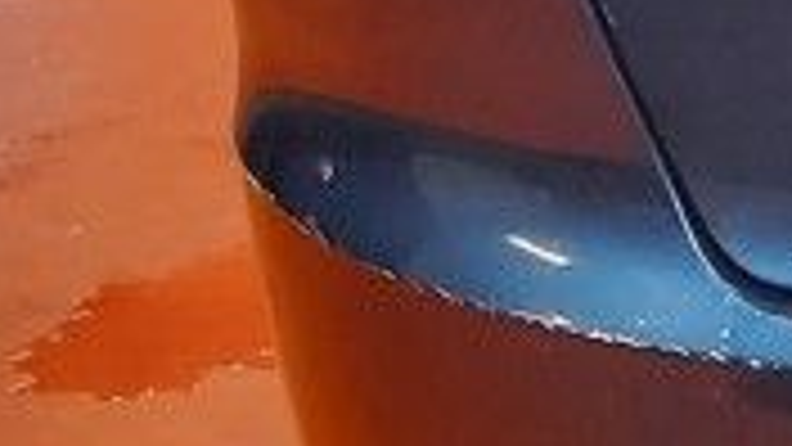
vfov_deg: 6.2
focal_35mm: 193
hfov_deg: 10.2
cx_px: 1652
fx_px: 4053
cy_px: -185
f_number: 2
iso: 250
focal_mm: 3.08
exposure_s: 1/53
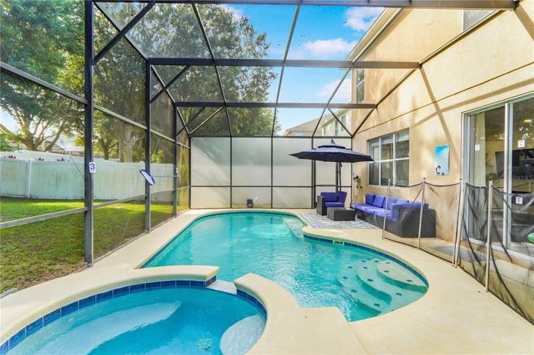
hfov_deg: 90.0
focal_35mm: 18
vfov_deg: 67.3
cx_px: 267
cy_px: 178
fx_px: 267
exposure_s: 1/250
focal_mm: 12
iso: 400
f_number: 5.6
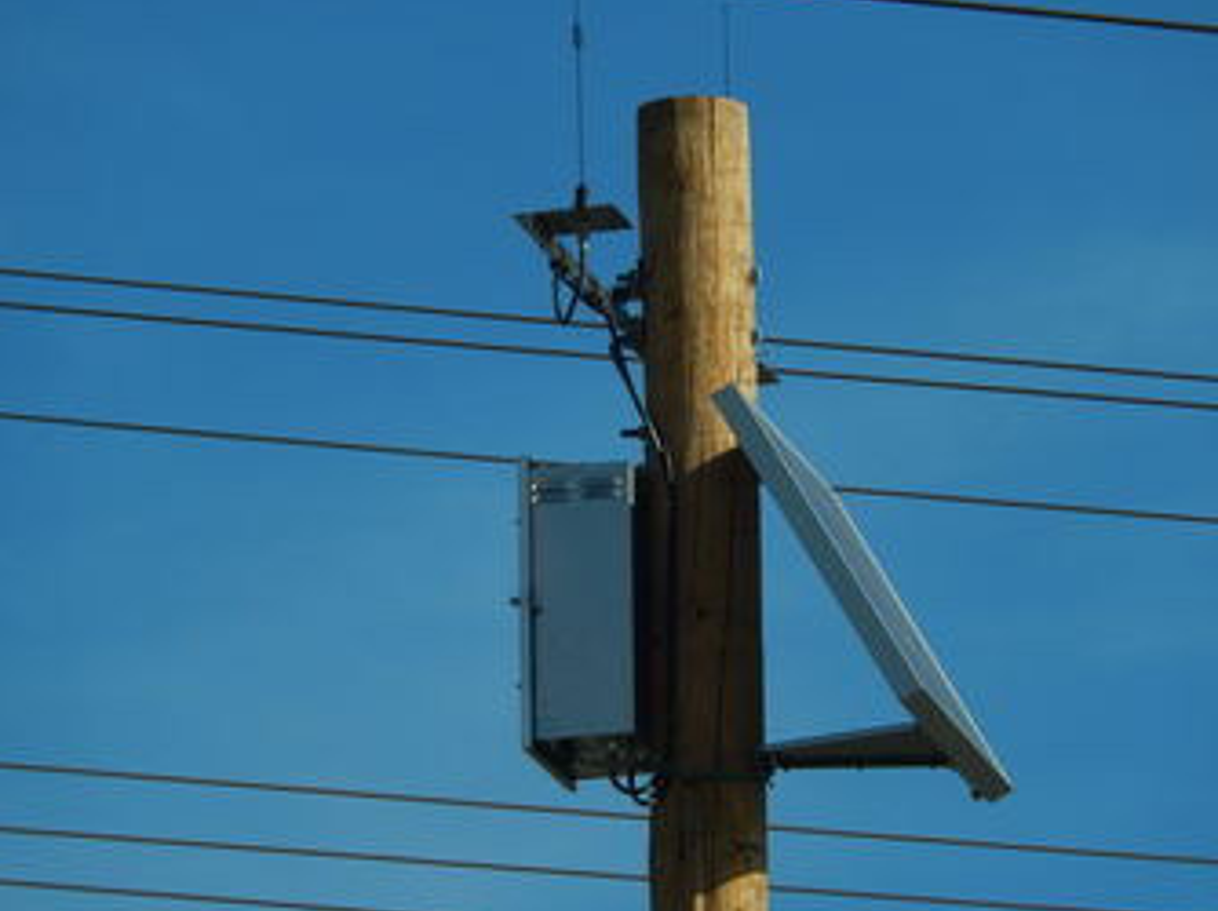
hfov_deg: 5.0
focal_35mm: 398
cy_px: 503
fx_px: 13994
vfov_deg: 3.7
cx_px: 638
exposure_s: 1/800
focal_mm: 59.5
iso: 125
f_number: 6
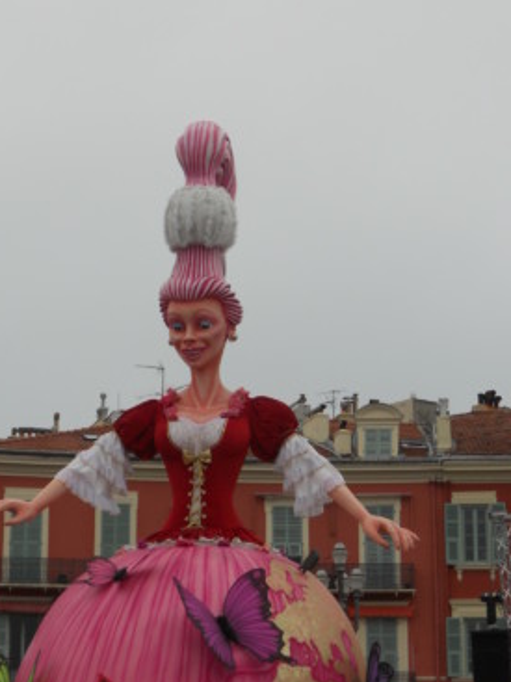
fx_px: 2068
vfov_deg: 18.7
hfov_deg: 14.1
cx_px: 220
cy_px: 398
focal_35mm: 105
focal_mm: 13.9
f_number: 5.9
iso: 80
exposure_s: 1/160
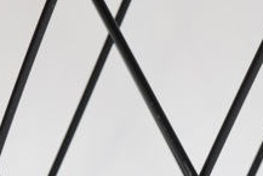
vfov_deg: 3.6
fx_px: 2780
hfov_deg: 5.4
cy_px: 27
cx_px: 159
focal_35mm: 380
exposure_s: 1/80
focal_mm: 55
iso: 800
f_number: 5.6
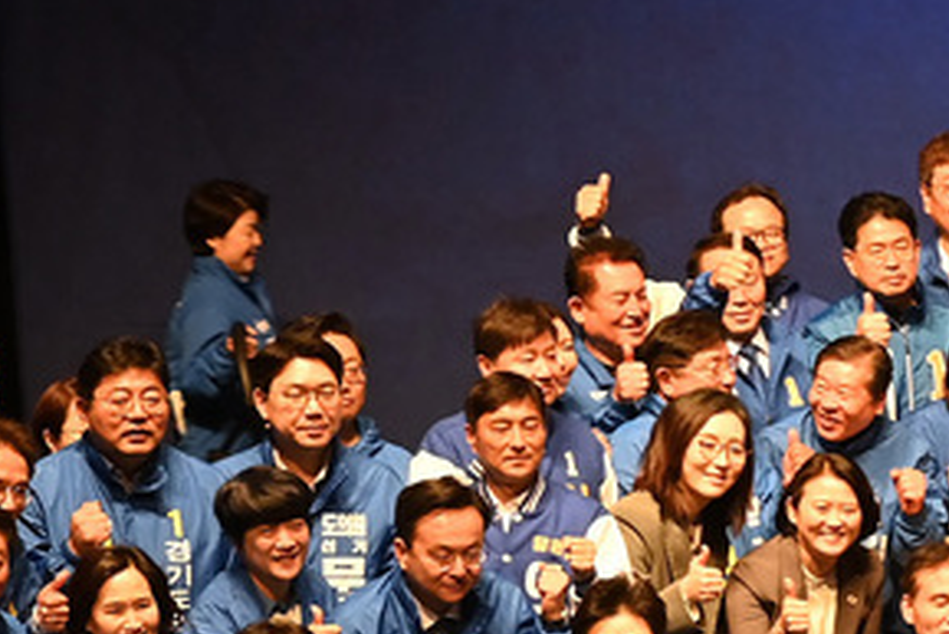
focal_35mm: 271
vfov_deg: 5.1
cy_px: 580
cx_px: 2121
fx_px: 7147
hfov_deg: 7.2
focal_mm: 56
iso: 3200
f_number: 6.3
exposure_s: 1/200
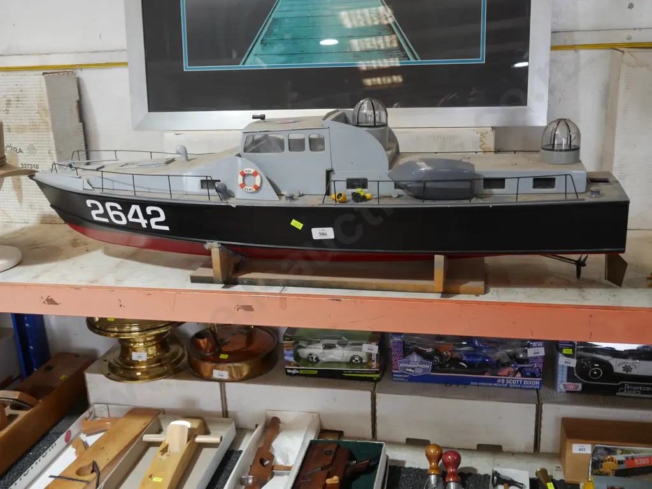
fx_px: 716
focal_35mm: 38
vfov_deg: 37.8
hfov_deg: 49.0
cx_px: 326
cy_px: 244
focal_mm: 19
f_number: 4.1
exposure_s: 1/60
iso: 500
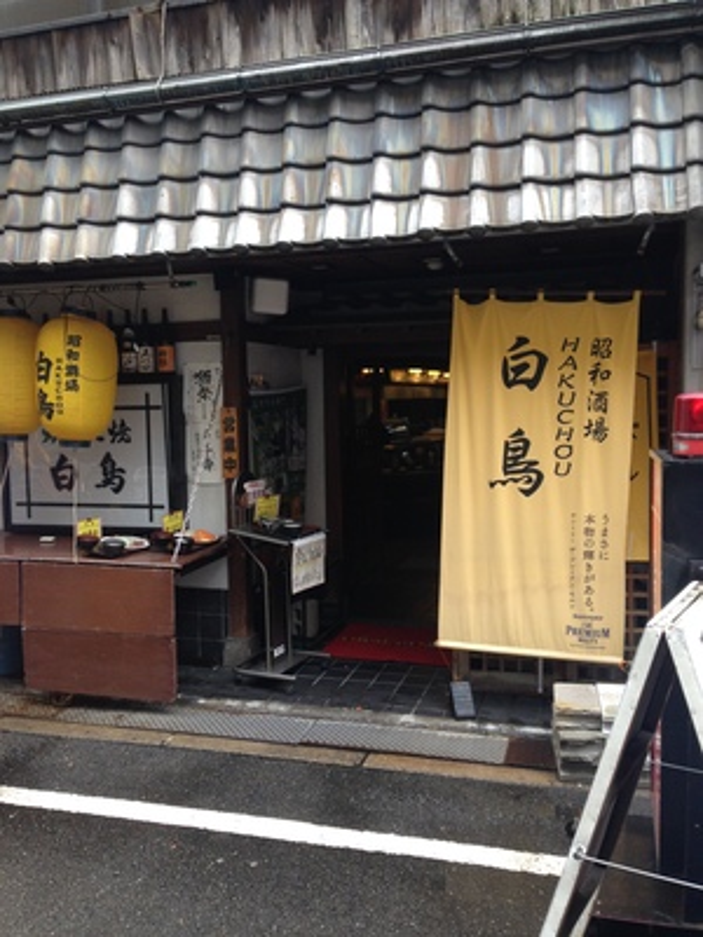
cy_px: 468
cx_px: 352
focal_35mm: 33
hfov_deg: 42.9
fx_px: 894
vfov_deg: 55.4
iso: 80
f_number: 2.4
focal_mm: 4.12
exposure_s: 1/120
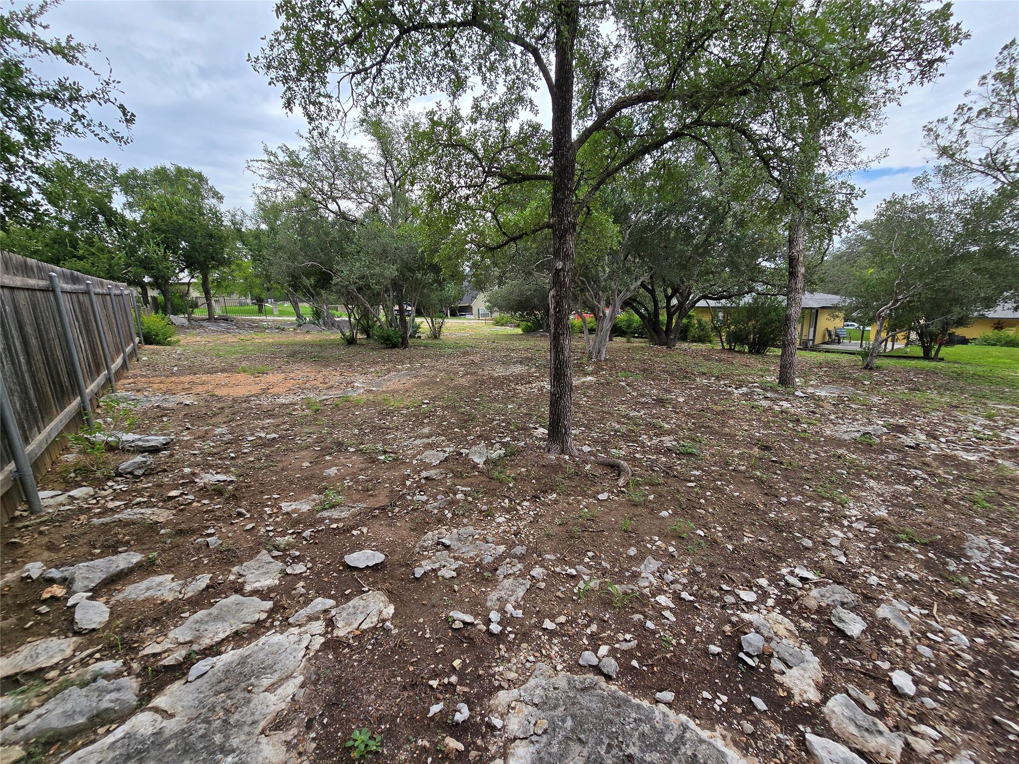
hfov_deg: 106.2
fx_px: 383
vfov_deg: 89.9
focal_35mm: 13
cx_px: 510
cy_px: 382
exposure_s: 1/994
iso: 50
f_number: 2.2
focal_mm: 2.2
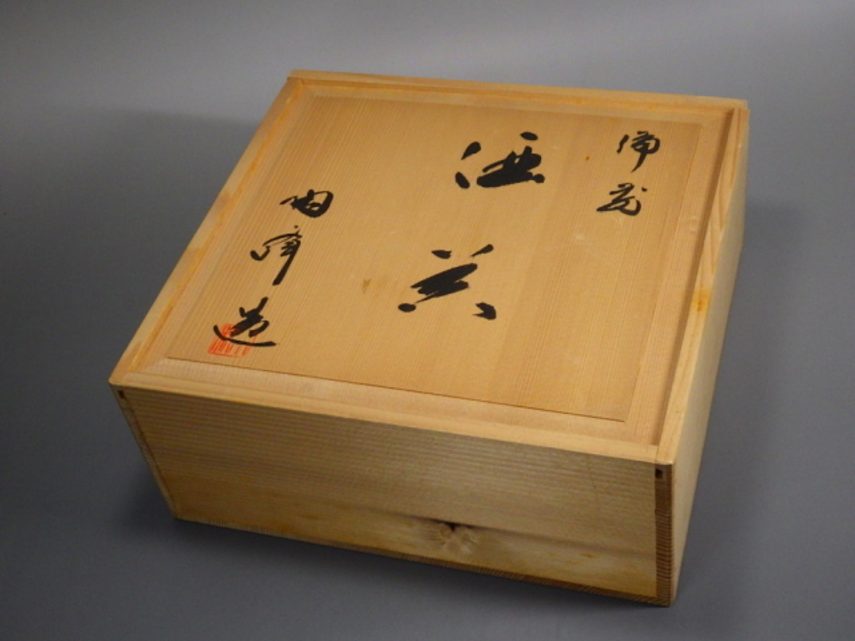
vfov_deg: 28.6
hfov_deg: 37.5
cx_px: 428
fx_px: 1260
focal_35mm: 51
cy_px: 320
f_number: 4.4
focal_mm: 9.1
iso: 200
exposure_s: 1/60
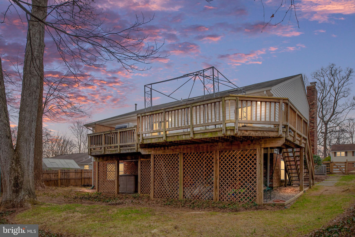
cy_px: 118
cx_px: 178
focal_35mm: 24
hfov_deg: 73.7
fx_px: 237
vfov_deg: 53.2
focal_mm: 24
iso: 250
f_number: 5.6
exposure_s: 1/1250
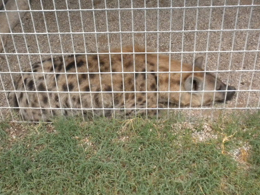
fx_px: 383
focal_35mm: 51
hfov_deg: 37.4
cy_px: 62
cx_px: 116
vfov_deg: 28.3
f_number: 3.5
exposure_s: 1/372
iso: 400
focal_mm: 6.6
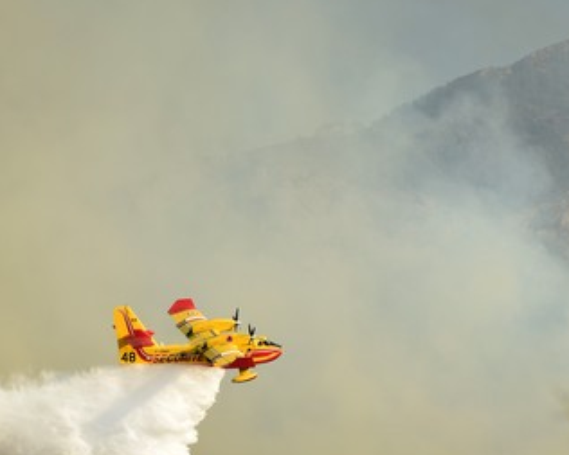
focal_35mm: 262
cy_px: 344
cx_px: 330
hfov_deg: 7.4
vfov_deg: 5.9
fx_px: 4413
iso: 200
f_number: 6.3
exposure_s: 1/640
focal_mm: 92
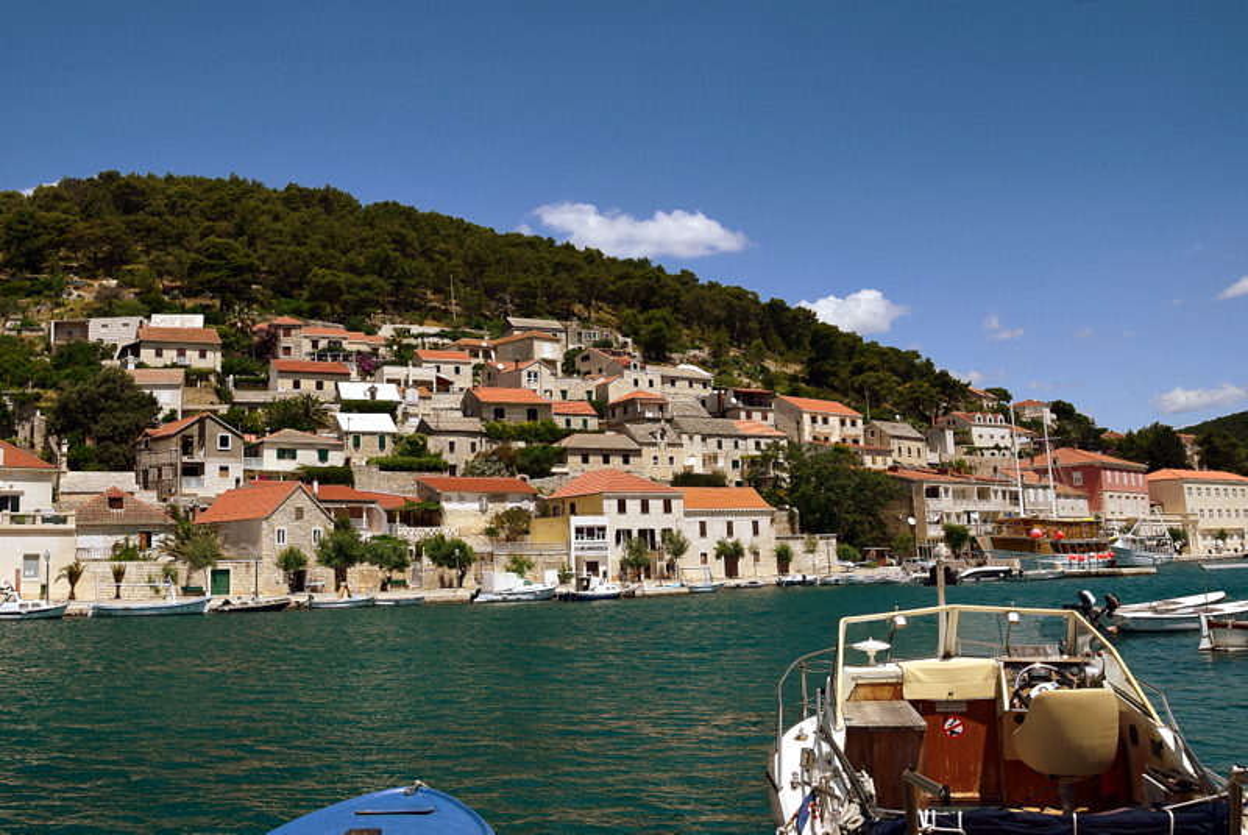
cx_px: 624
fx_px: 1093
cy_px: 418
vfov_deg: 41.8
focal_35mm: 32
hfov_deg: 59.4
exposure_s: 1/400
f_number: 11
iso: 400
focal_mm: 21
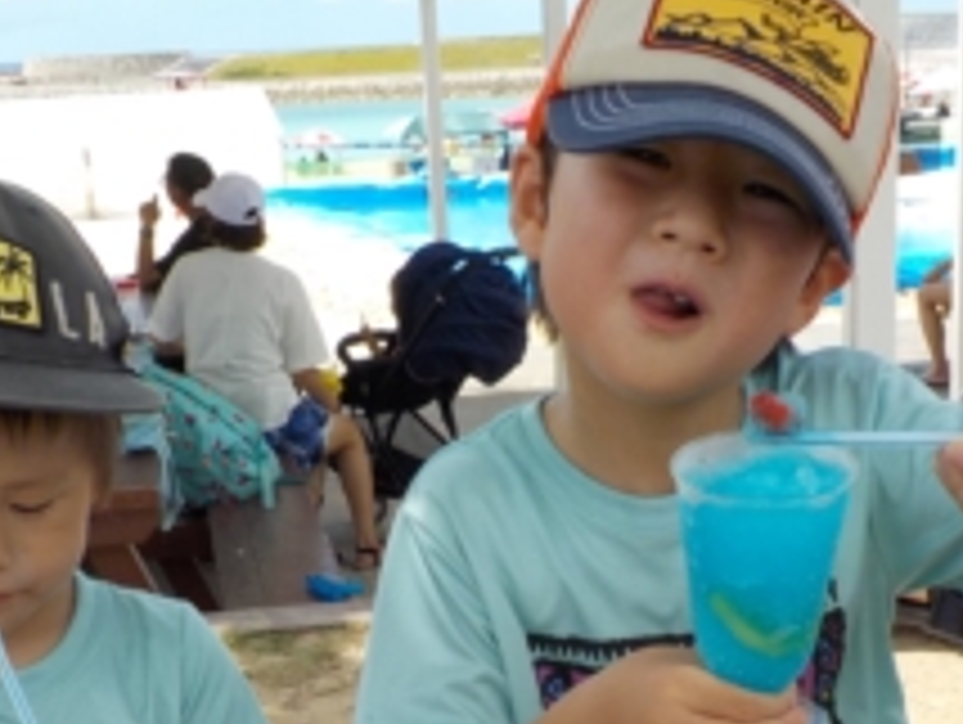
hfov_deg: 27.7
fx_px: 1950
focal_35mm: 70
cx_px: 472
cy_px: 771
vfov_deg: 20.2
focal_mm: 4.1
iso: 125
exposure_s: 1/800
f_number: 3.3
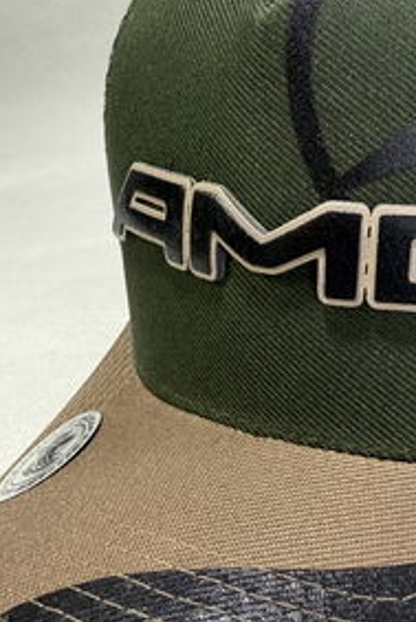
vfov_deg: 41.9
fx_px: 814
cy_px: 311
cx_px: 368
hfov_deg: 27.7
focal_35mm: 47
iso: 100
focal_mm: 2.22
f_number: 2.2
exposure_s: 1/100
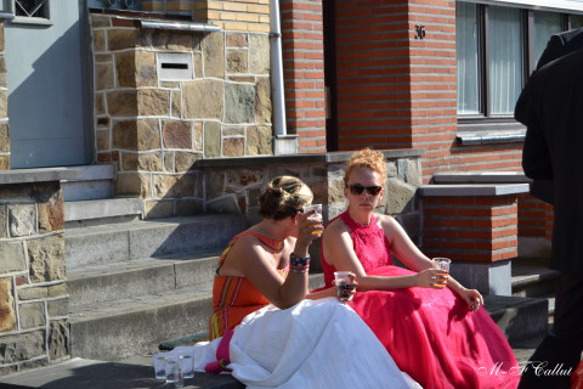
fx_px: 1336
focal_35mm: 82
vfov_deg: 16.6
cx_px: 292
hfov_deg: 24.6
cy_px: 194
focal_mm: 55
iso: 100
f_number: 7.1
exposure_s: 1/200
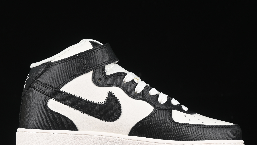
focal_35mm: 100
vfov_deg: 12.1
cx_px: 131
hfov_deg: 21.4
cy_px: 96
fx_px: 681
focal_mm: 50
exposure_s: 1/80
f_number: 7.1
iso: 160
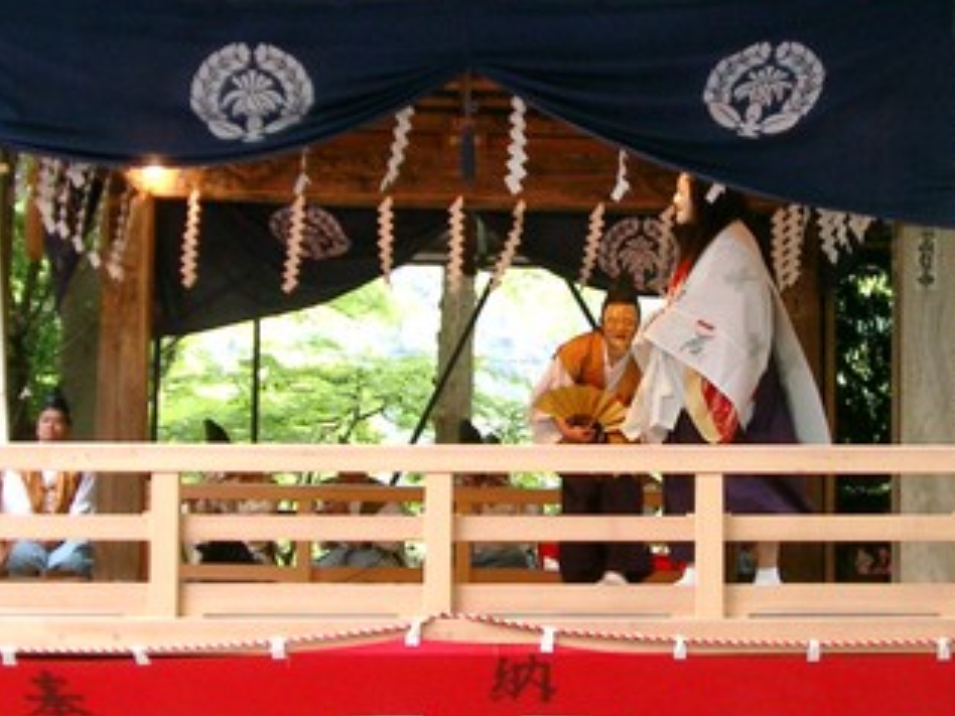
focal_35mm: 79
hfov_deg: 24.6
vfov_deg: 18.6
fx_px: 2179
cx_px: 595
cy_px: 295
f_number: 3
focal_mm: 10.2
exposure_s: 1/60
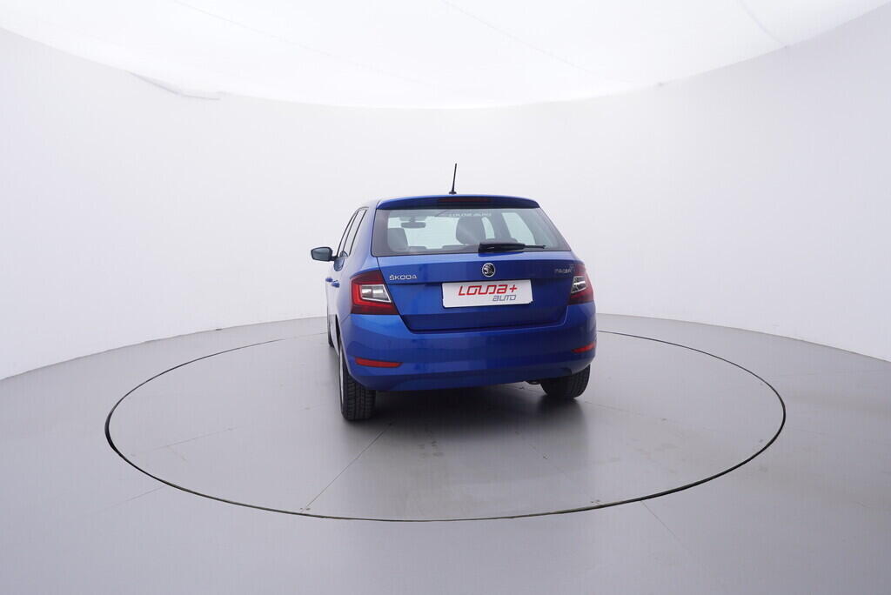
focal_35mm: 22
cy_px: 298
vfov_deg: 56.2
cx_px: 446
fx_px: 557
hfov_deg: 77.3
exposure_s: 1/80
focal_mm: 15
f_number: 5
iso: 200
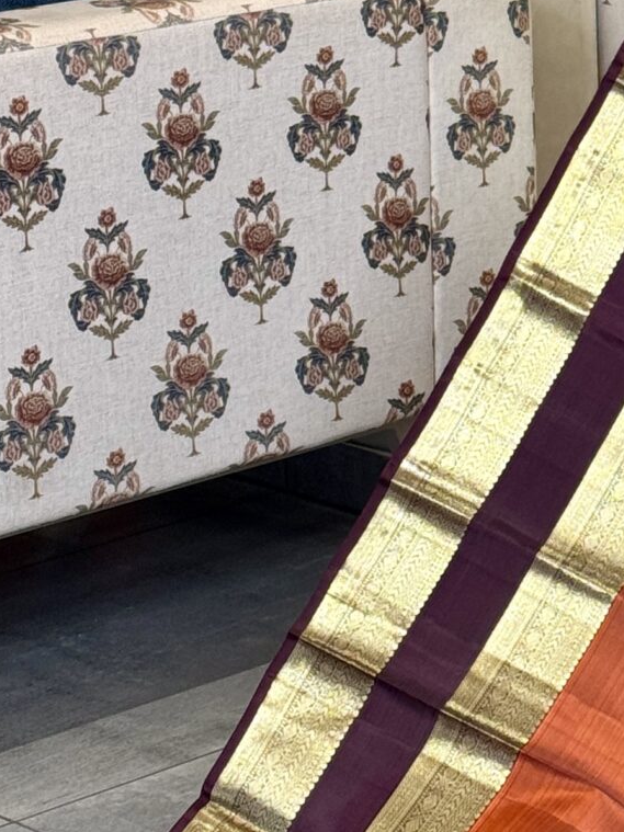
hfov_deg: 8.9
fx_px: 3895
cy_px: -43
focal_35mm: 162
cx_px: 995
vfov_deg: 12.0
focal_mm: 6.76
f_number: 1.78
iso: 64
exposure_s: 1/50
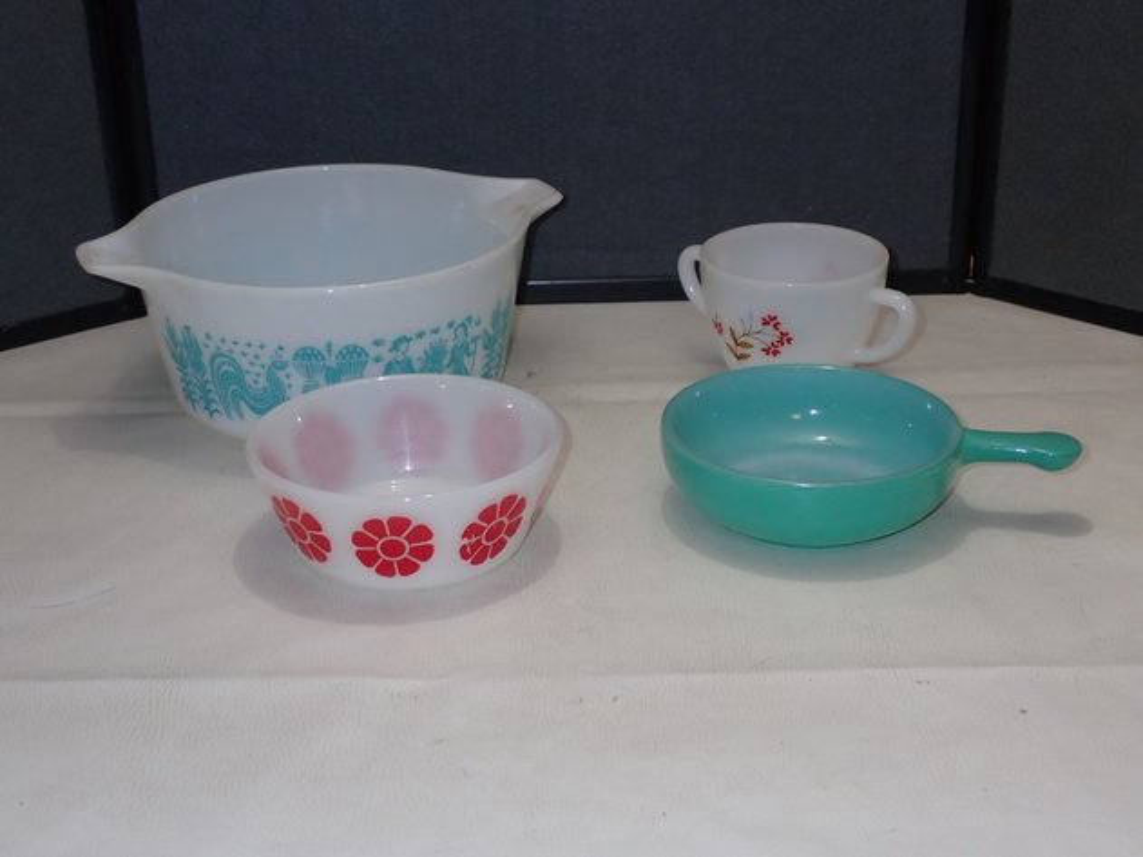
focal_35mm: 54
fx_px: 1783
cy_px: 428
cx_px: 572
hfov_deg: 35.5
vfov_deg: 27.0
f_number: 3.3
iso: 200
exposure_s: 1/50
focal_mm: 9.65
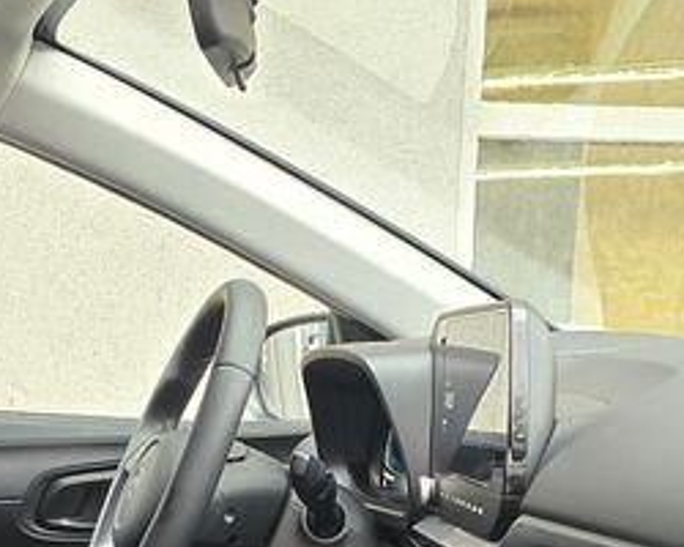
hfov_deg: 20.5
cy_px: 864
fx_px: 1862
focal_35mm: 92
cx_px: 115
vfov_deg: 15.2
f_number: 1.7
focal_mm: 6.3
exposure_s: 1/100
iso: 800
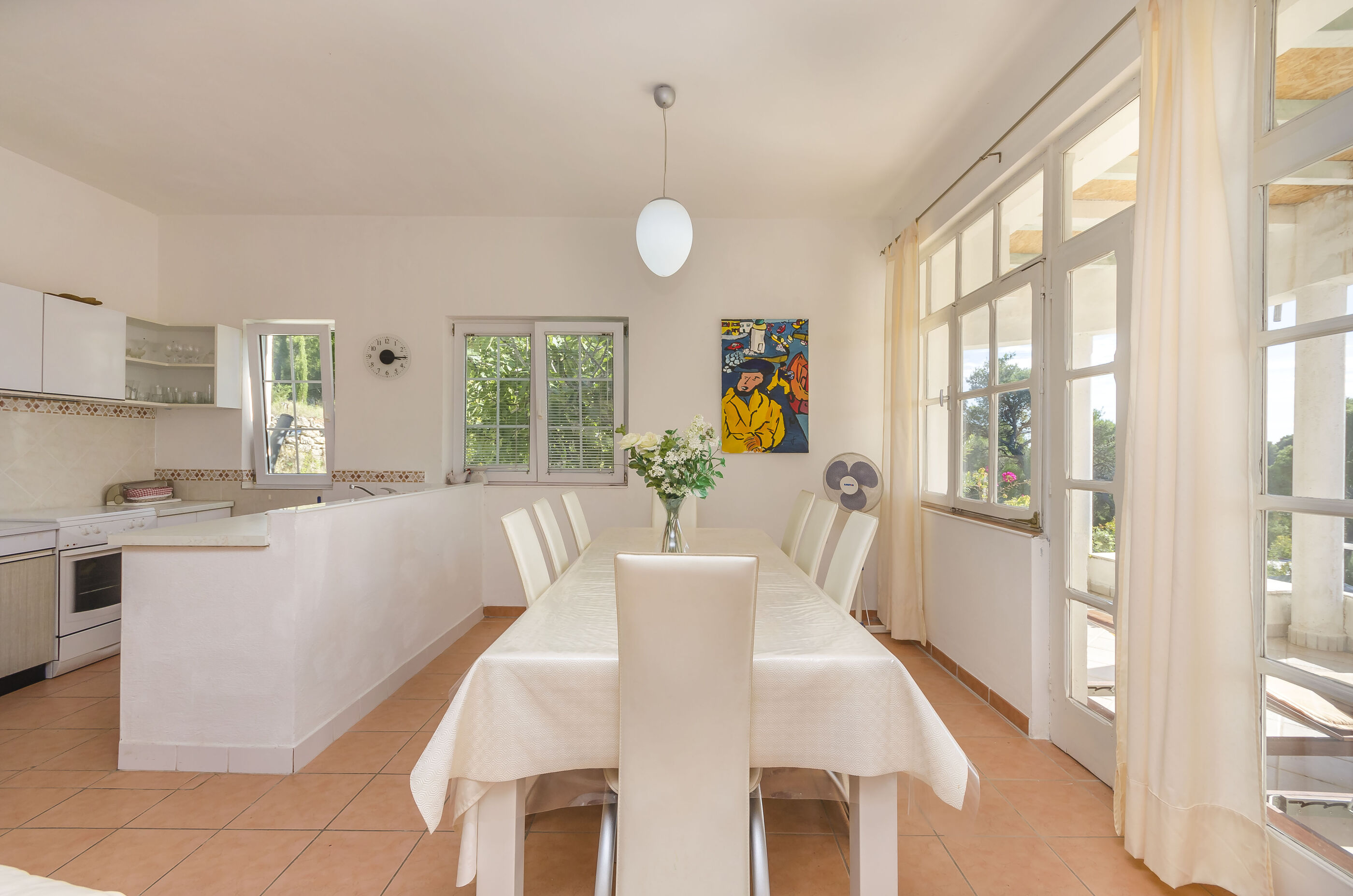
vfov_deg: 77.1
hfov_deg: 100.5
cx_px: 676
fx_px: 563
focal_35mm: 15
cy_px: 448
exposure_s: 1/100
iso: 100
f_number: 9
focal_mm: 10
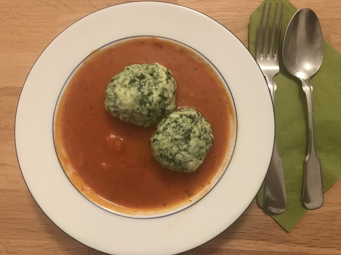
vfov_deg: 49.7
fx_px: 276
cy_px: 128
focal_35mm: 28
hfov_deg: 63.5
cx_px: 170
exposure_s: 1/5
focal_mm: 3.99
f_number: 1.8
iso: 80
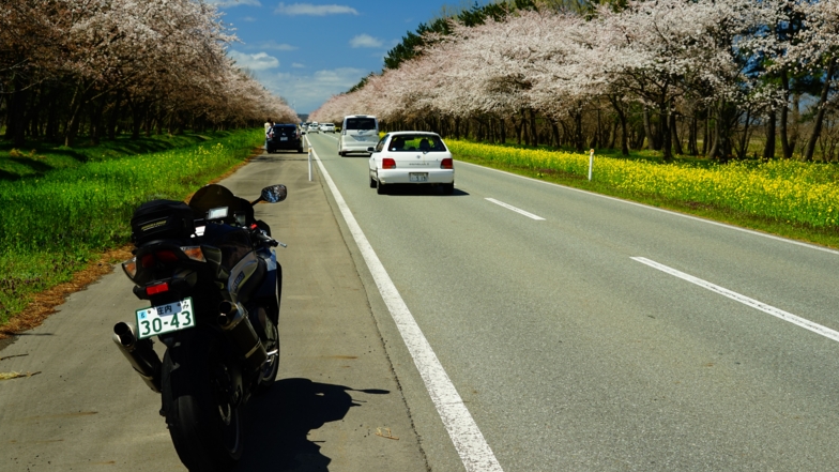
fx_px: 1023
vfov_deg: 26.0
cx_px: 423
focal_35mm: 46
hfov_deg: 44.6
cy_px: 232
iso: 100
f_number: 9.5
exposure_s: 1/90
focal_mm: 43
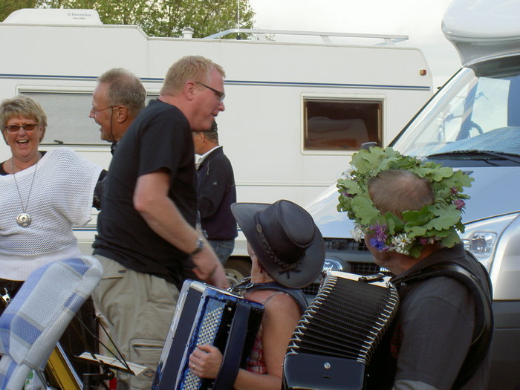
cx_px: 260
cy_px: 195
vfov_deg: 12.7
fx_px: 1758
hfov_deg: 16.8
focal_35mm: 117
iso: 100
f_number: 4.9
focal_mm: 24
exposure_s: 1/100
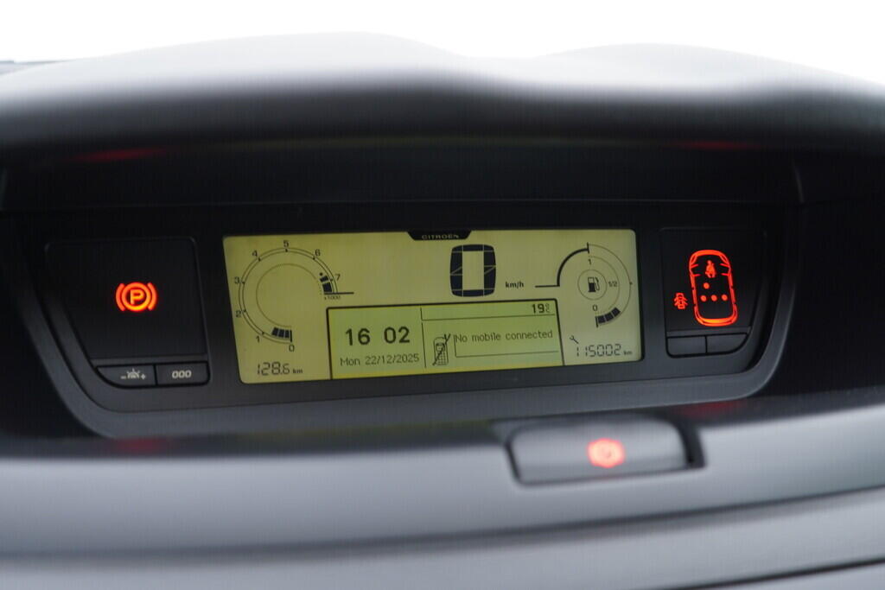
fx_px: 885
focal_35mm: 36
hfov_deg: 53.1
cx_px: 442
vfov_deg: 36.9
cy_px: 295
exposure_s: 1/40
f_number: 2.8
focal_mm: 24
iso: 250
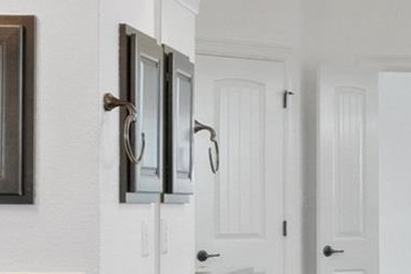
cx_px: 489
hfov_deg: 16.8
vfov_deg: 11.7
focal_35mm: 117
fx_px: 1336
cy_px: 192
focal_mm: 22
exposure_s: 1/100
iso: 1600
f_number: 8
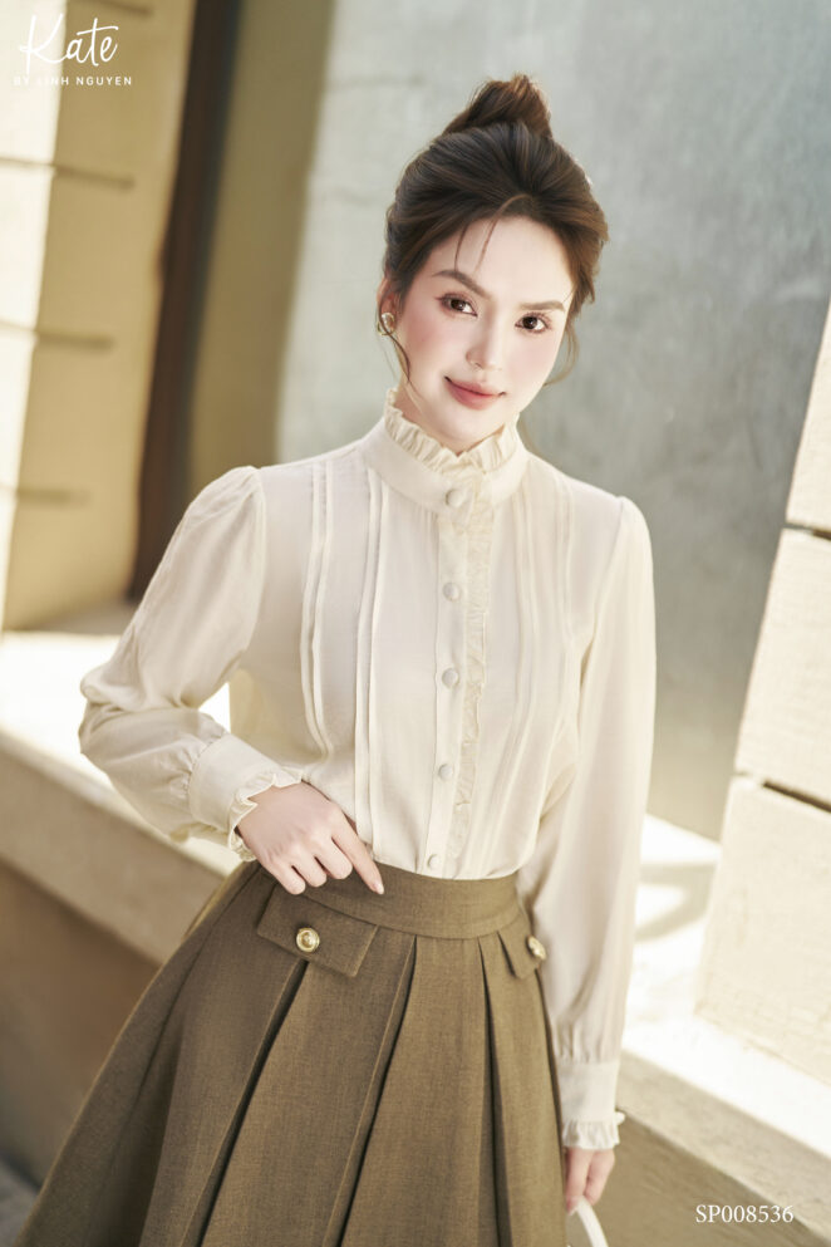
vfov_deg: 39.6
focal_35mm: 50
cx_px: 416
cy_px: 624
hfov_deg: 27.0
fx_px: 1731
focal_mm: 50
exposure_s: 1/5000
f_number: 1.4
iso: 400
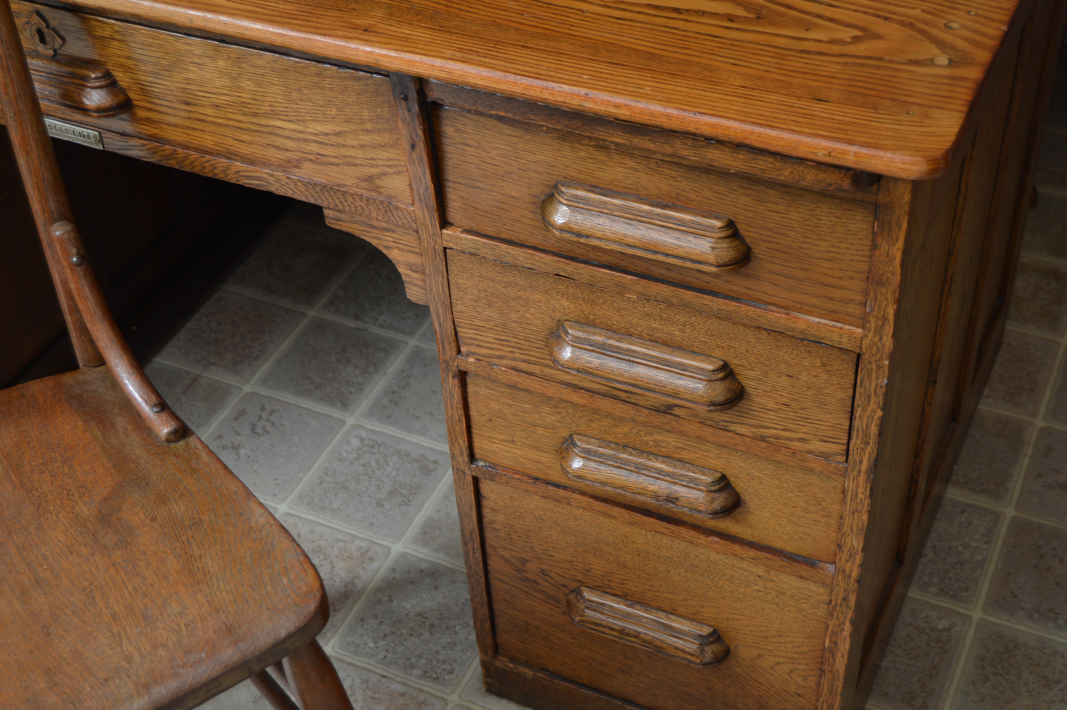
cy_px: 355
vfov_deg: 28.0
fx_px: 1421
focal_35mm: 48
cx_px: 534
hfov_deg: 41.1
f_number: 4.5
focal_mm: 32
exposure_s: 1/160
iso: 200
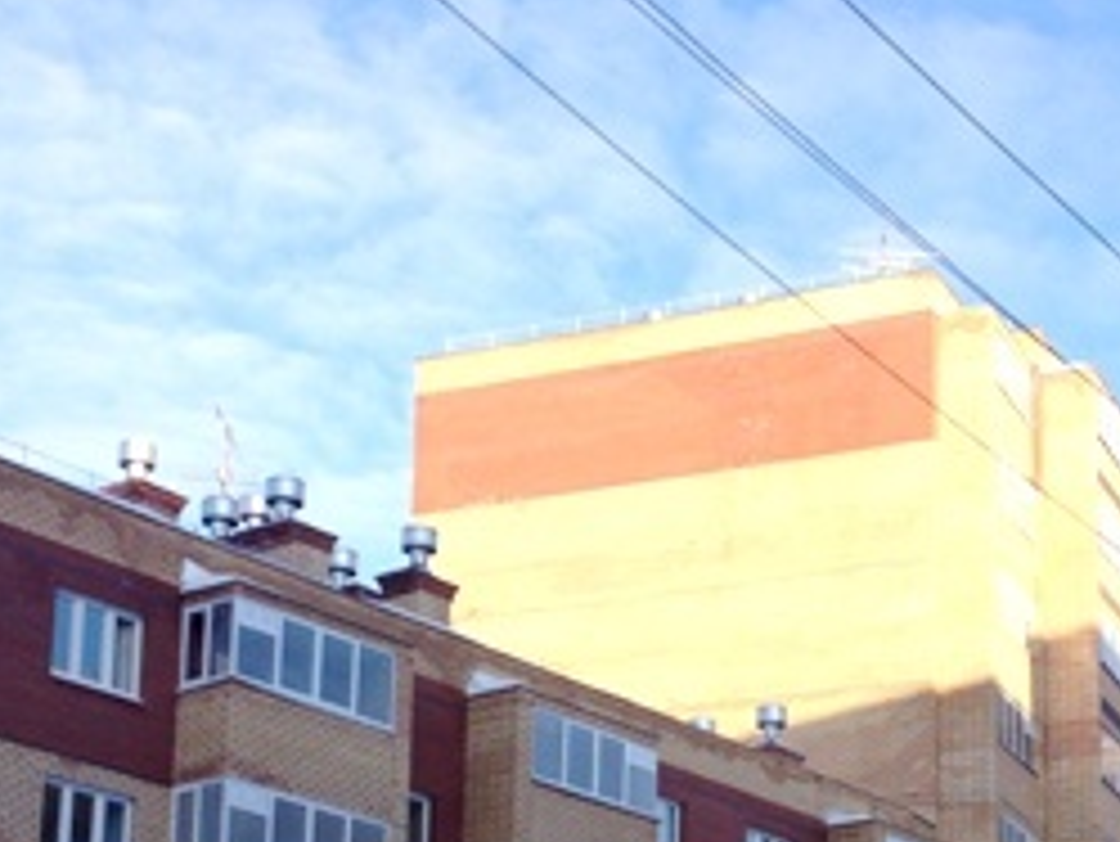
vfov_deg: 16.0
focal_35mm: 90
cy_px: 901
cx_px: 738
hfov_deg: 21.7
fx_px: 2913
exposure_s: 1/627
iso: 50
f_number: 2.4
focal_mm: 4.28
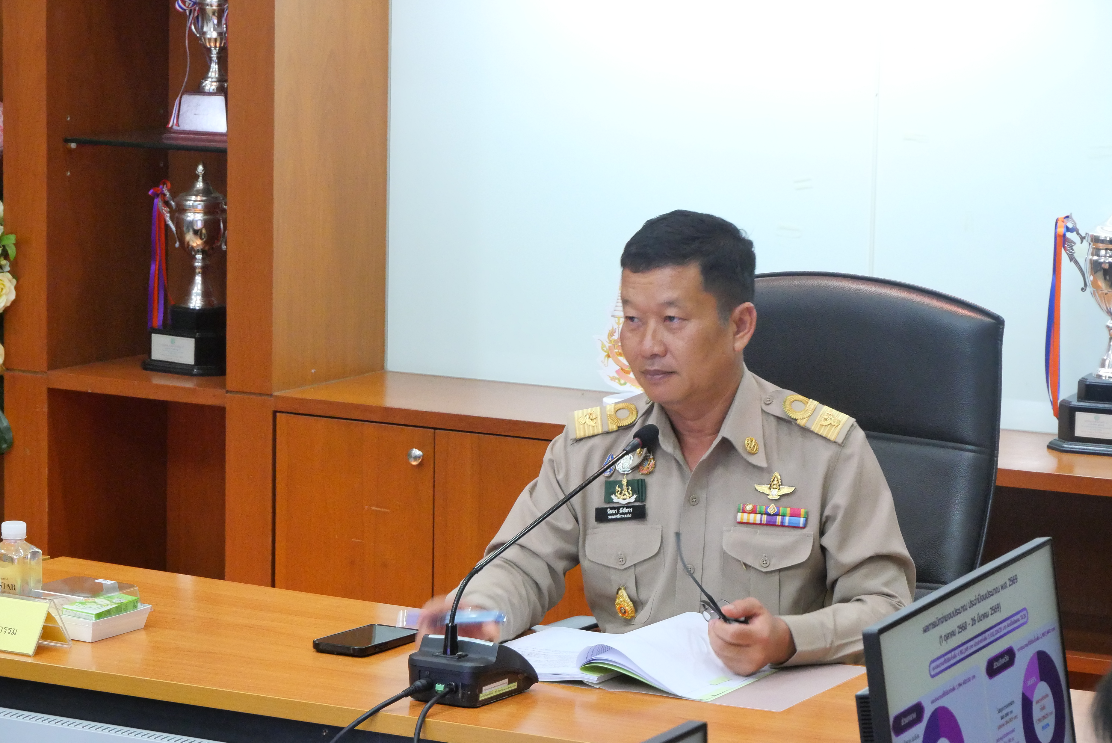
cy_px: 372
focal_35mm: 124
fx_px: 3832
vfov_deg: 11.1
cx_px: 556
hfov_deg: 16.5
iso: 3200
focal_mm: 60
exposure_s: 1/30
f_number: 7.1
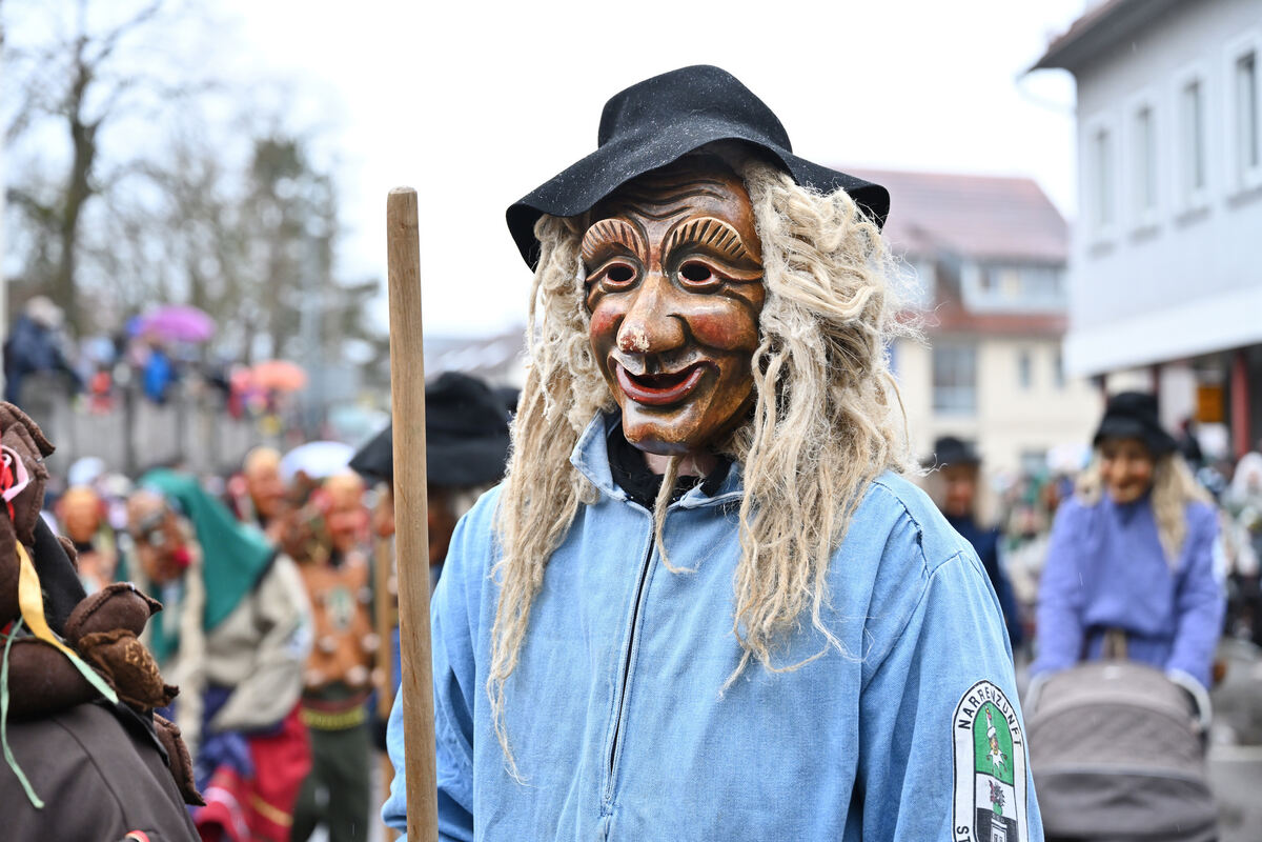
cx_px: 631
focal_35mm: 62
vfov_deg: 21.9
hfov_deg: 32.4
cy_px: 421
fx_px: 2173
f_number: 3.5
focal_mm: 62
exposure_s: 1/320
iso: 800
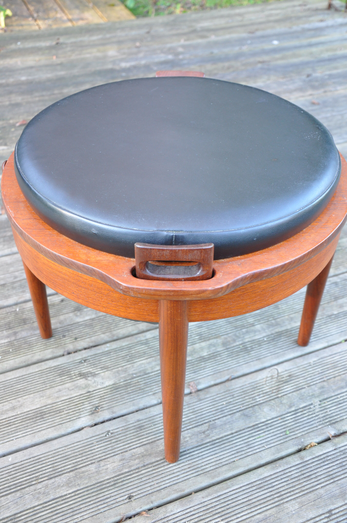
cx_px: 174
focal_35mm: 38
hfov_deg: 35.4
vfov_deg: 51.3
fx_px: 544
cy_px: 262
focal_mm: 25
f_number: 5.6
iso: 500
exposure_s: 1/30
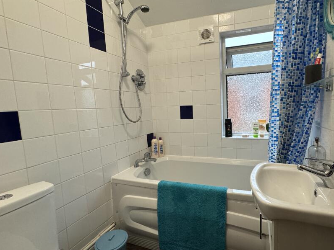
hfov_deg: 86.9
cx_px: 196
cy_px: 122
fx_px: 174
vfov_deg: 71.6
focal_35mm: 18
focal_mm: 2.22
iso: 200
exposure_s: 1/100
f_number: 2.2
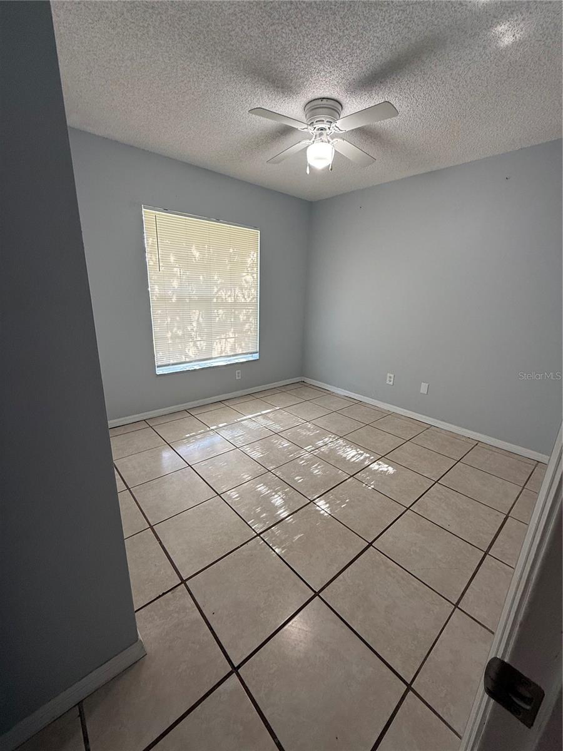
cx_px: 282
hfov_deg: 85.7
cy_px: 376
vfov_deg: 102.1
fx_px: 304
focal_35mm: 14
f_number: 2.2
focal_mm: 2.22
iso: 125
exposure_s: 1/99
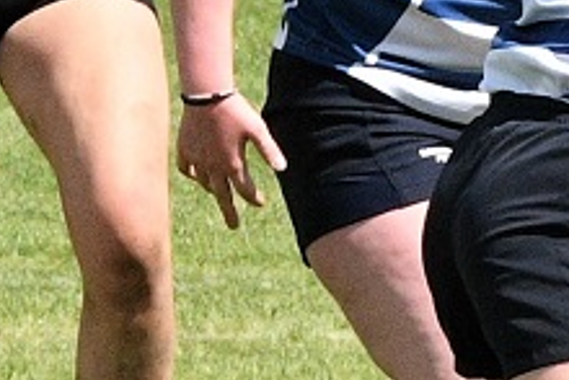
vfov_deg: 1.1
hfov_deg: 1.7
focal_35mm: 1202
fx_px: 19010
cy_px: 107
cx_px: 892
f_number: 16
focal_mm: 200
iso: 1600
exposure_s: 1/1000
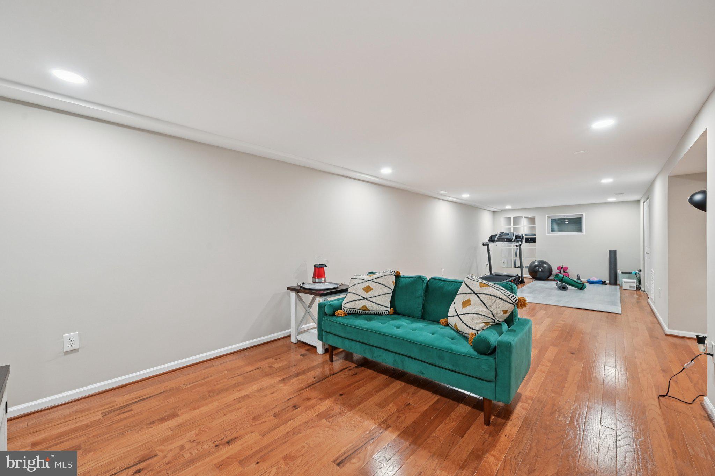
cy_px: 238
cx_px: 358
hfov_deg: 104.3
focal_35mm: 14
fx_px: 278
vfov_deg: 81.1
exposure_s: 1/8
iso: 400
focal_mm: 14
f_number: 8
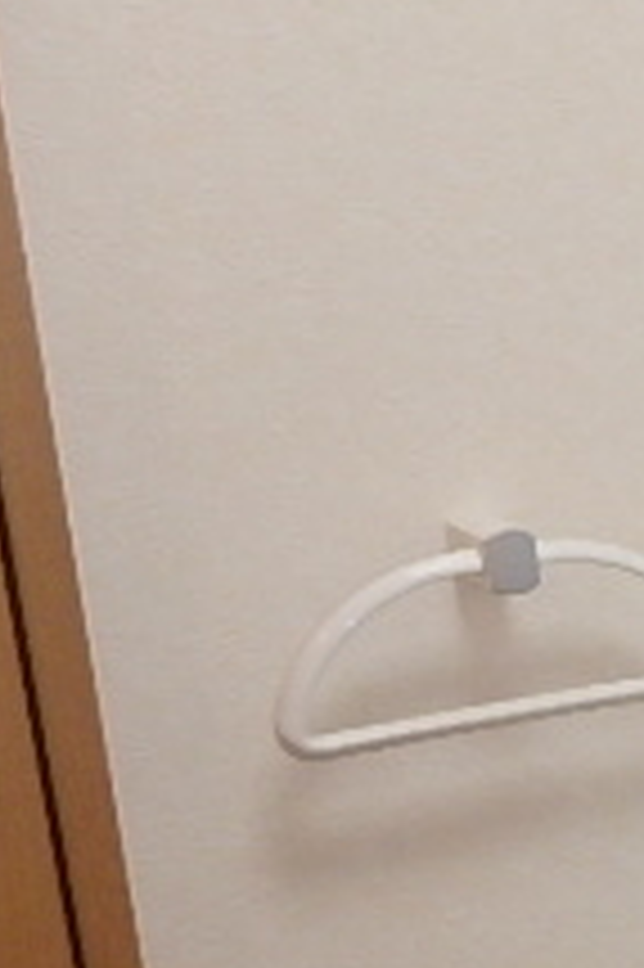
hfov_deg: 15.2
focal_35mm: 65
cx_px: 1419
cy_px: 698
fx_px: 1747
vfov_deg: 30.6
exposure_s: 1/30
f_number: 3.5
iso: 400
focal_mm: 3.7
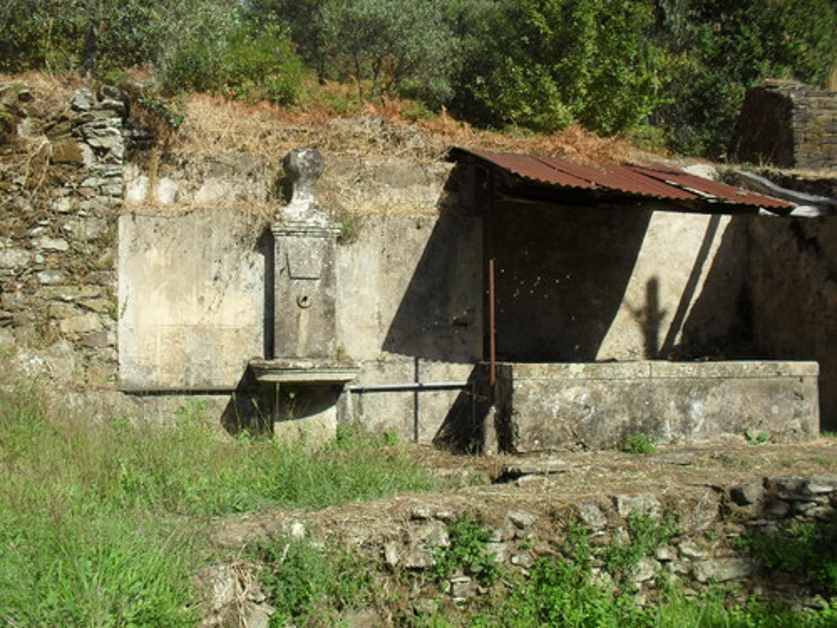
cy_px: 314
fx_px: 846
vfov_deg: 40.7
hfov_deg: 52.6
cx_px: 418
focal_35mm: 35
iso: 100
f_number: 8.4
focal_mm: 6.3
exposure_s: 1/180
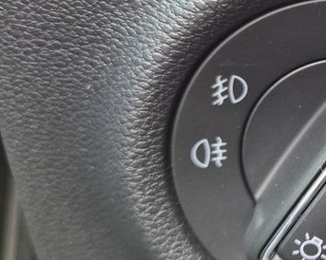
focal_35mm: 67
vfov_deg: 22.6
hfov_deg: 25.4
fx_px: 646
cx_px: 394
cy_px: 65
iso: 160
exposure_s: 1/100
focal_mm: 5.4
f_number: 1.8
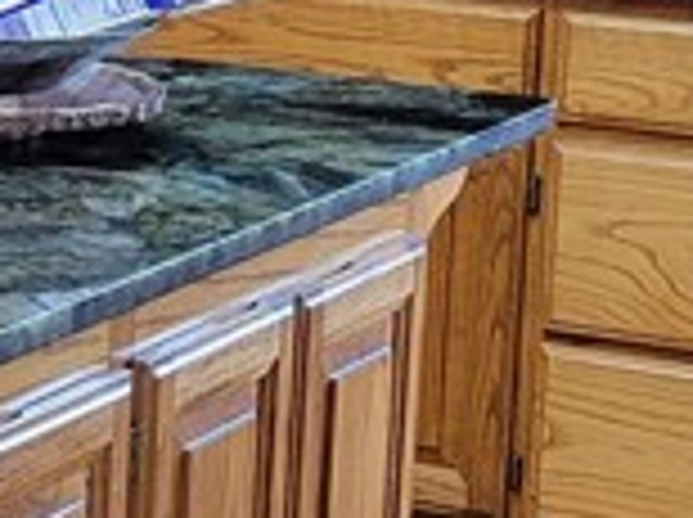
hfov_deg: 10.1
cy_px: 23
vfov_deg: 8.5
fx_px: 3458
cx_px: -950
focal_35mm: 173
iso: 200
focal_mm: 5.4
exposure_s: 1/60
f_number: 1.8
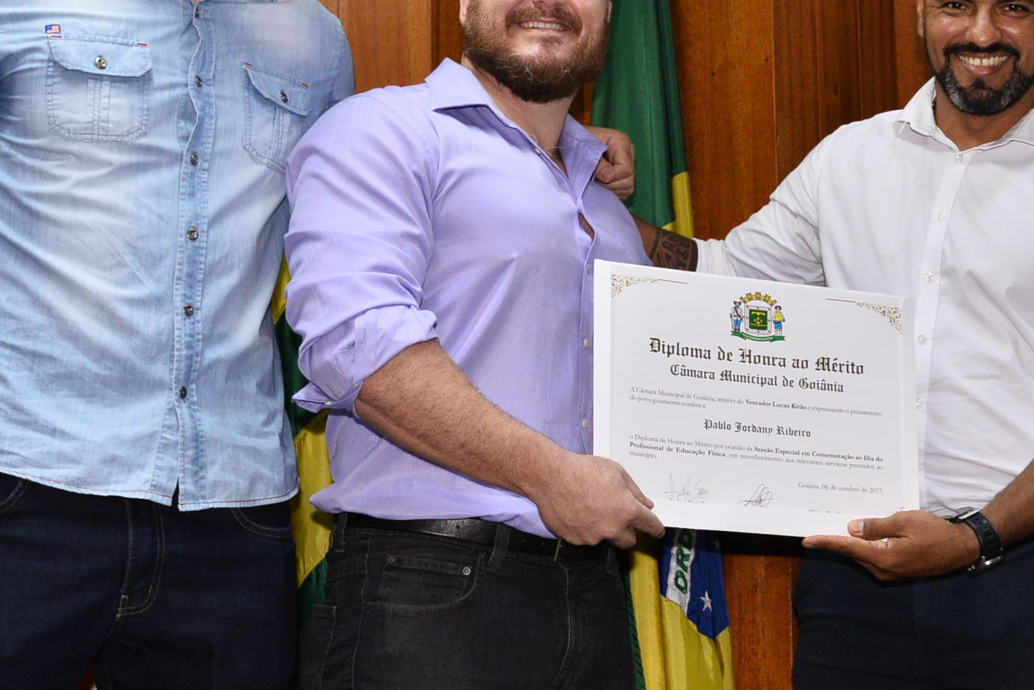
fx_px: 2155
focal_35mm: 75
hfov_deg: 26.7
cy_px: 286
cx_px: 755
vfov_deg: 18.2
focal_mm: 35
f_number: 7.1
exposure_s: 1/60
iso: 1600
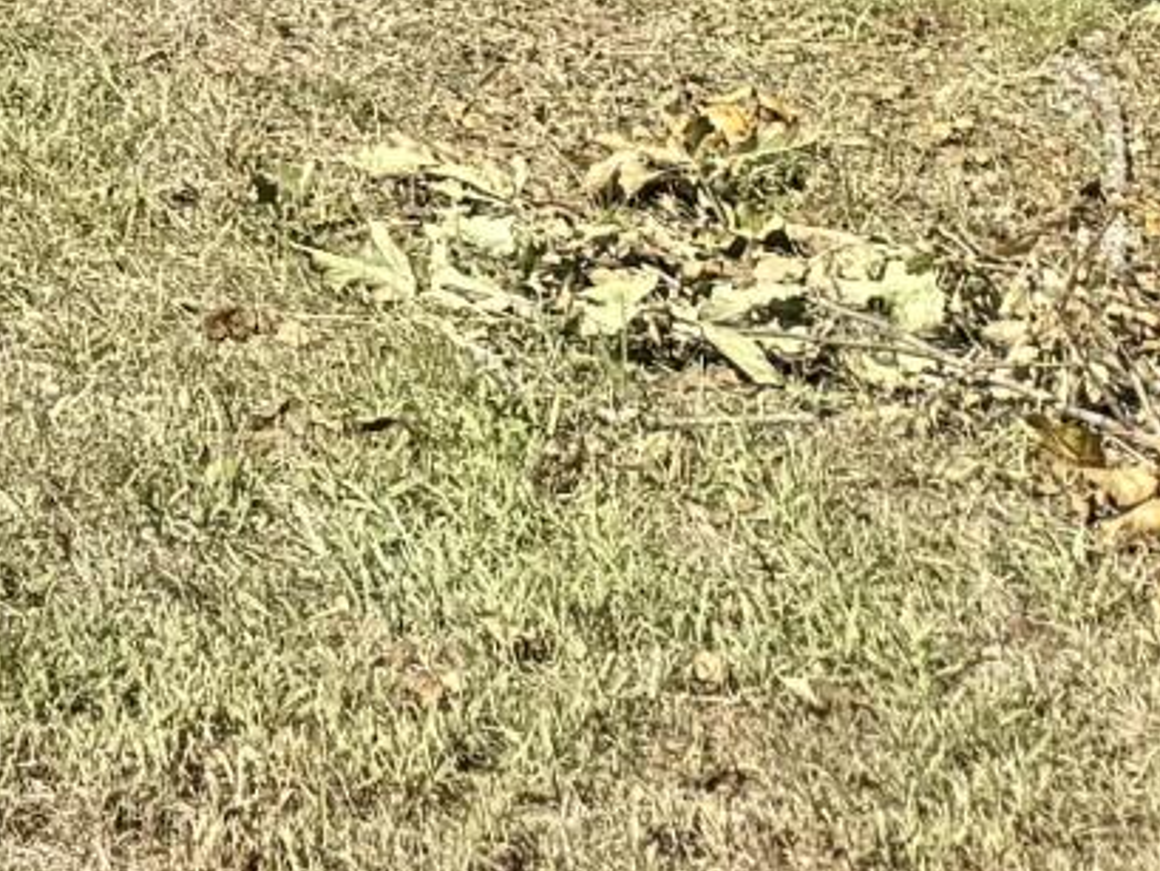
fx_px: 5900
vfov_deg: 7.4
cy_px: -1728
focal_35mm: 176
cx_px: -2224
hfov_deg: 9.2
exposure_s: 1/1901
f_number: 1.78
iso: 80
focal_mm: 6.76
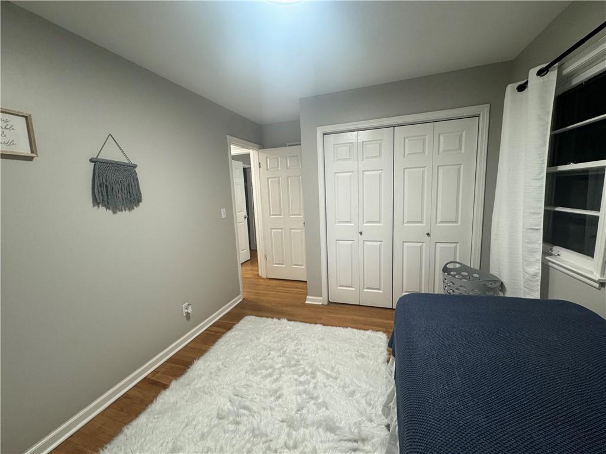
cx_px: 303
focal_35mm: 14
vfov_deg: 85.7
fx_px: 245
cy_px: 227
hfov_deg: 102.1
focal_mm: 2.22
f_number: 2.2
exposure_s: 1/60
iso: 200
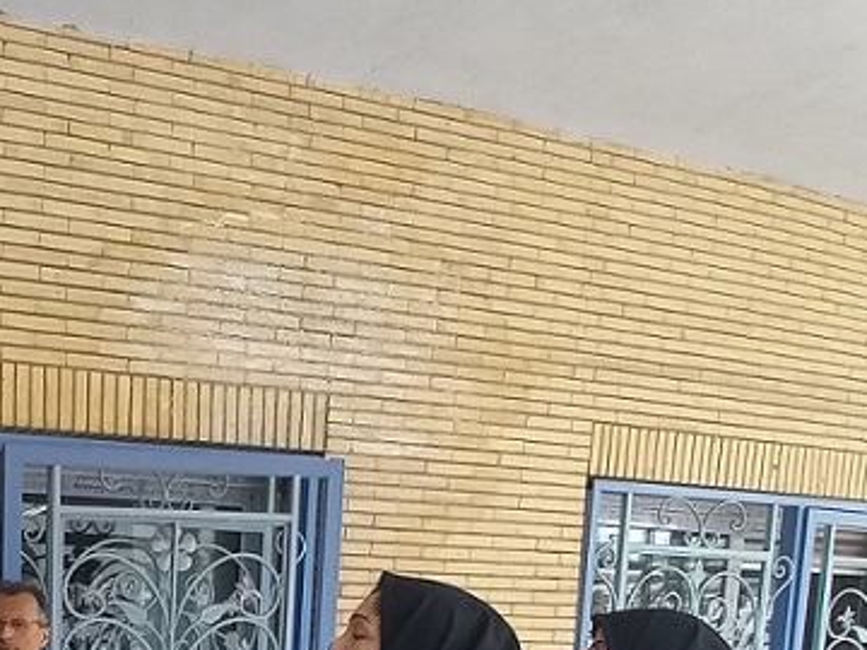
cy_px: 727
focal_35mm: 34
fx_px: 852
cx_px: -66
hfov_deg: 43.2
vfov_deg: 35.3
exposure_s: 1/133
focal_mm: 1.42
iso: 40
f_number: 2.2
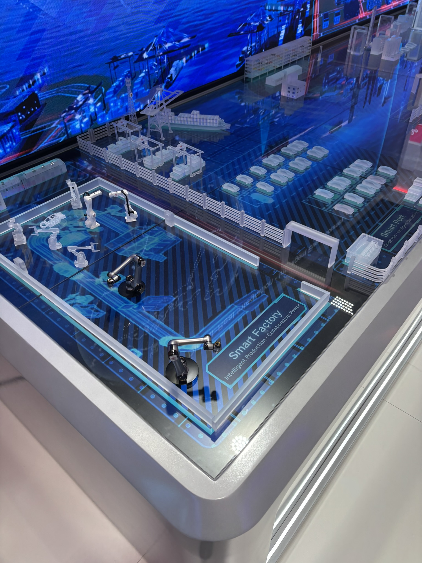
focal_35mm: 26
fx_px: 423
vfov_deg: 67.3
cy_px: 282
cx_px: 211
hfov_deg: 53.1
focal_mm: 5.96
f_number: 1.6
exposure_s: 1/139
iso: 50
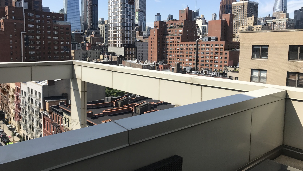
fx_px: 249
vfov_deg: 37.7
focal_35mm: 31
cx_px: 151
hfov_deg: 62.6
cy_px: 73
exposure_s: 1/2519
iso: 20
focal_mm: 3.99
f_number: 1.8
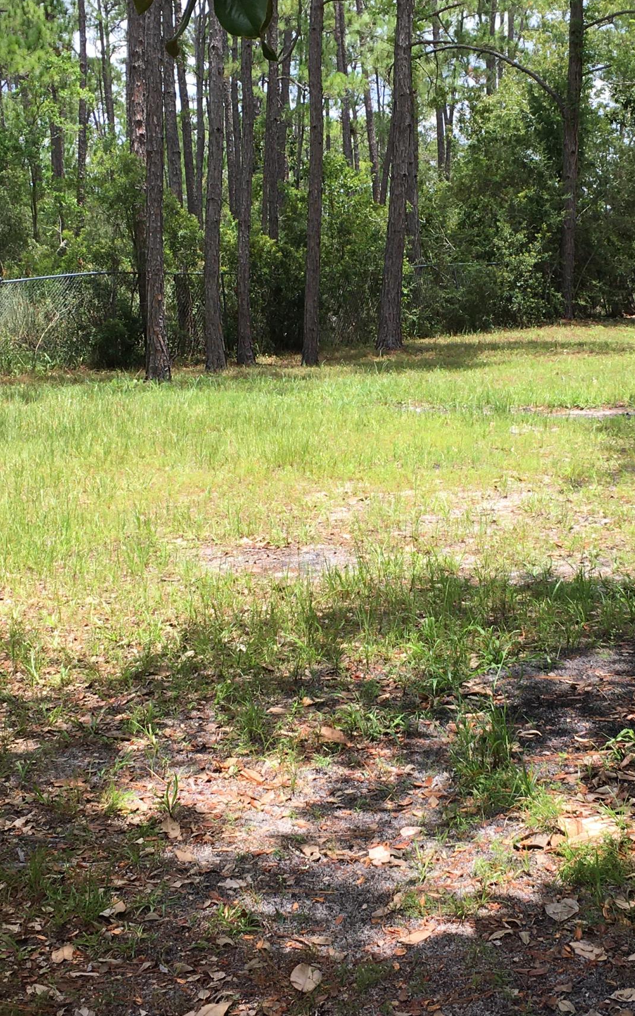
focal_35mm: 54
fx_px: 1496
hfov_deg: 23.9
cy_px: 506
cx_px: 378
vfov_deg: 37.5
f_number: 2.2
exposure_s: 1/668
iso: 25
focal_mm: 4.15
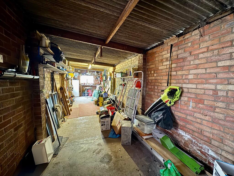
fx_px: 95
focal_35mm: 14
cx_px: 117
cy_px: 88
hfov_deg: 102.1
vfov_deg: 85.7
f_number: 2.2
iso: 1250
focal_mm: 2.22
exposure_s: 1/8
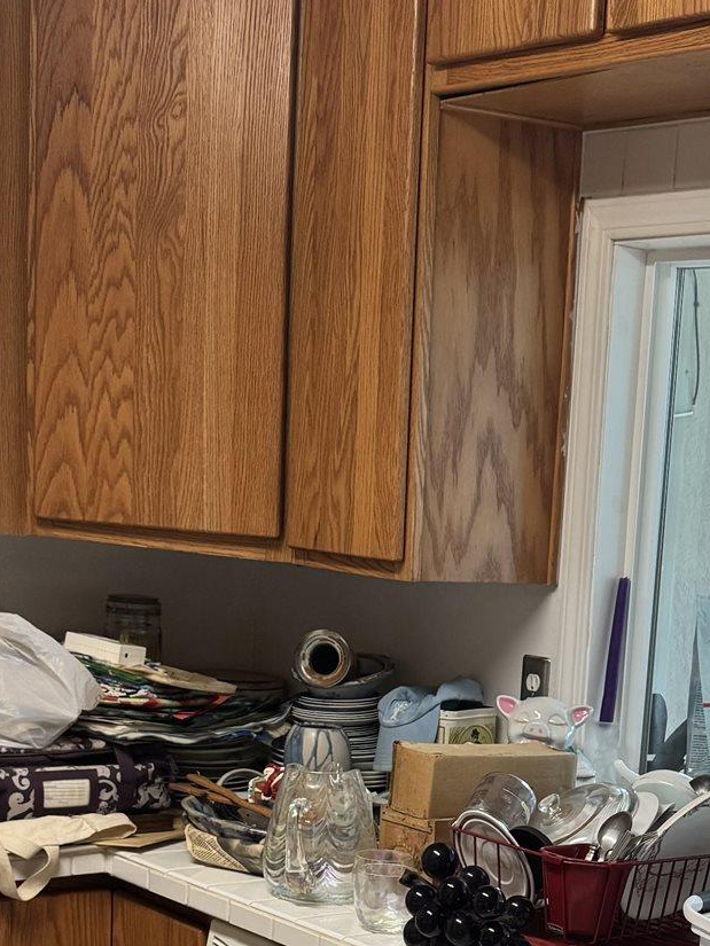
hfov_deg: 21.6
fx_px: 1832
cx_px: 593
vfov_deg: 27.7
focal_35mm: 67
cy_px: 891
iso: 200
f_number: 1.78
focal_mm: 6.76
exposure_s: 1/60
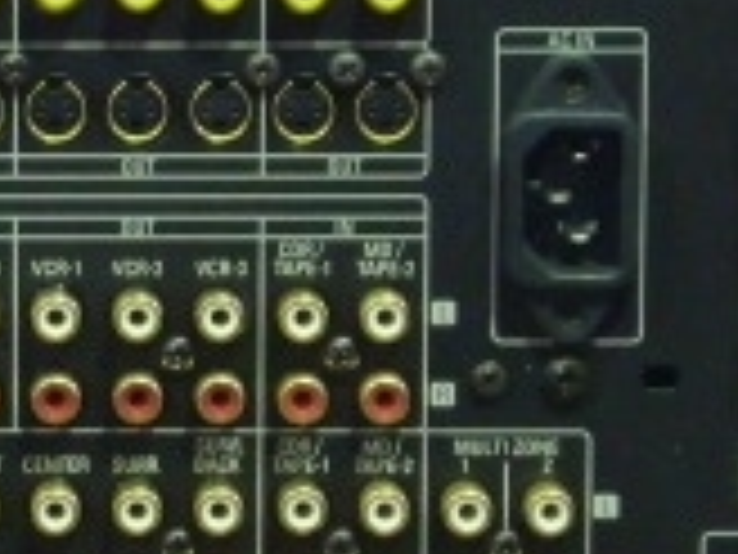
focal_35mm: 308
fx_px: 6566
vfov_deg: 4.8
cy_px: 180
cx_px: -153
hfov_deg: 6.4
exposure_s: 1/13
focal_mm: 13.9
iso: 400
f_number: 4.6
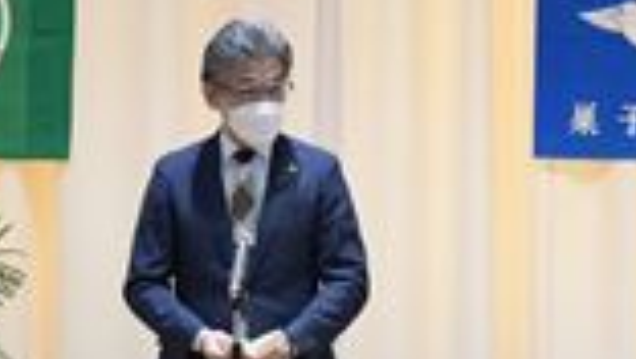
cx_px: 241
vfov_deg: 3.2
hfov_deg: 5.7
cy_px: 18
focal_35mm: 378
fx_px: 6374
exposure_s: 1/200
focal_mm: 75
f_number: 7.1
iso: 3200
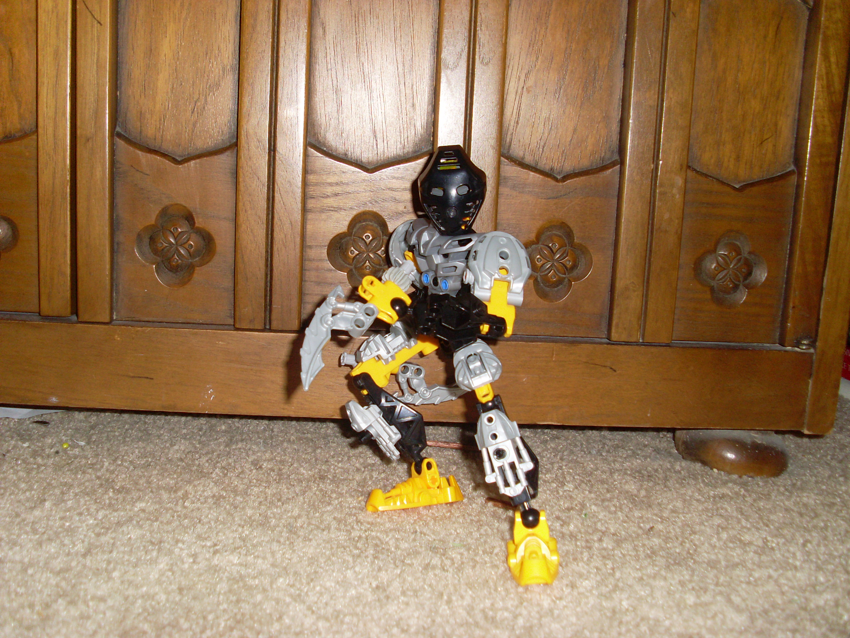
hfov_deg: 49.0
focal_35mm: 38
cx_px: 425
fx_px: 933
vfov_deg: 37.7
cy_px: 319
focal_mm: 6.3
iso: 100
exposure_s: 1/45
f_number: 3
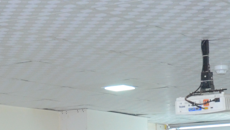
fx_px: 1007
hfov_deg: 13.0
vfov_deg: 7.1
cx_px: 146
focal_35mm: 165
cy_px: 246
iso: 1250
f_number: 5.6
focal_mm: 22
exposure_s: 1/60
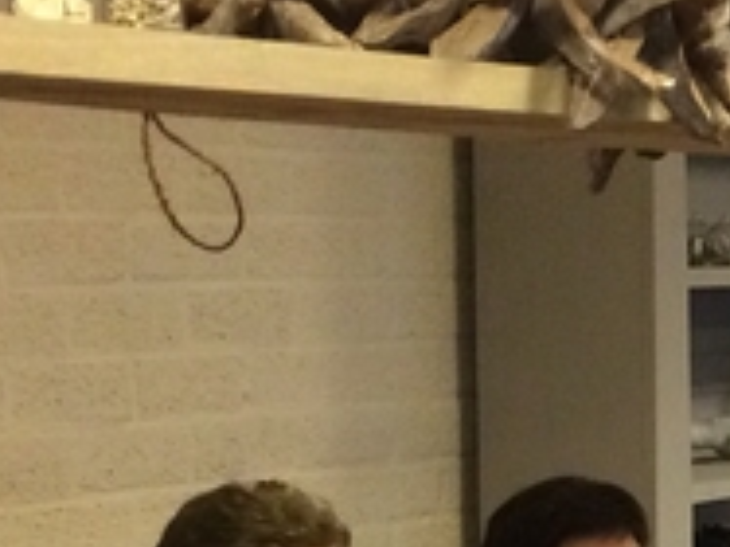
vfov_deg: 11.7
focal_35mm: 124
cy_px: 625
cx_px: 898
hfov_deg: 15.3
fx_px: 2613
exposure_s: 1/33
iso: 320
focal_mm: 4.15
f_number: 2.2
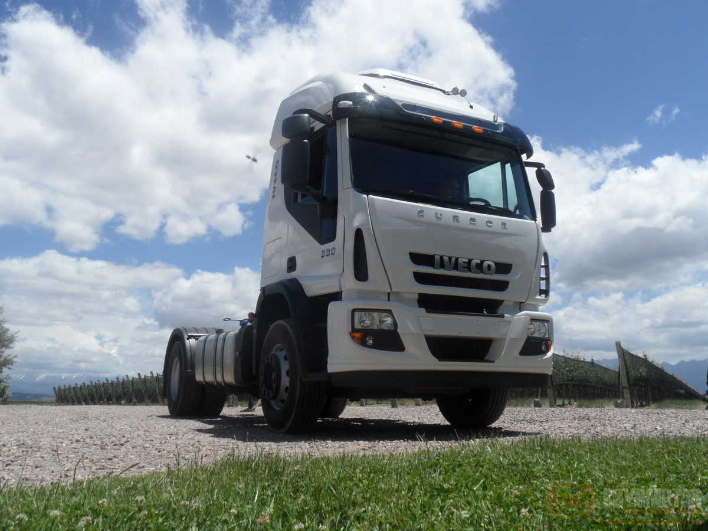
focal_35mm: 32
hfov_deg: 56.8
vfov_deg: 44.2
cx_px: 354
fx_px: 654
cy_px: 266
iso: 80
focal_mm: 5.3
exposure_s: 1/1000
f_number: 5
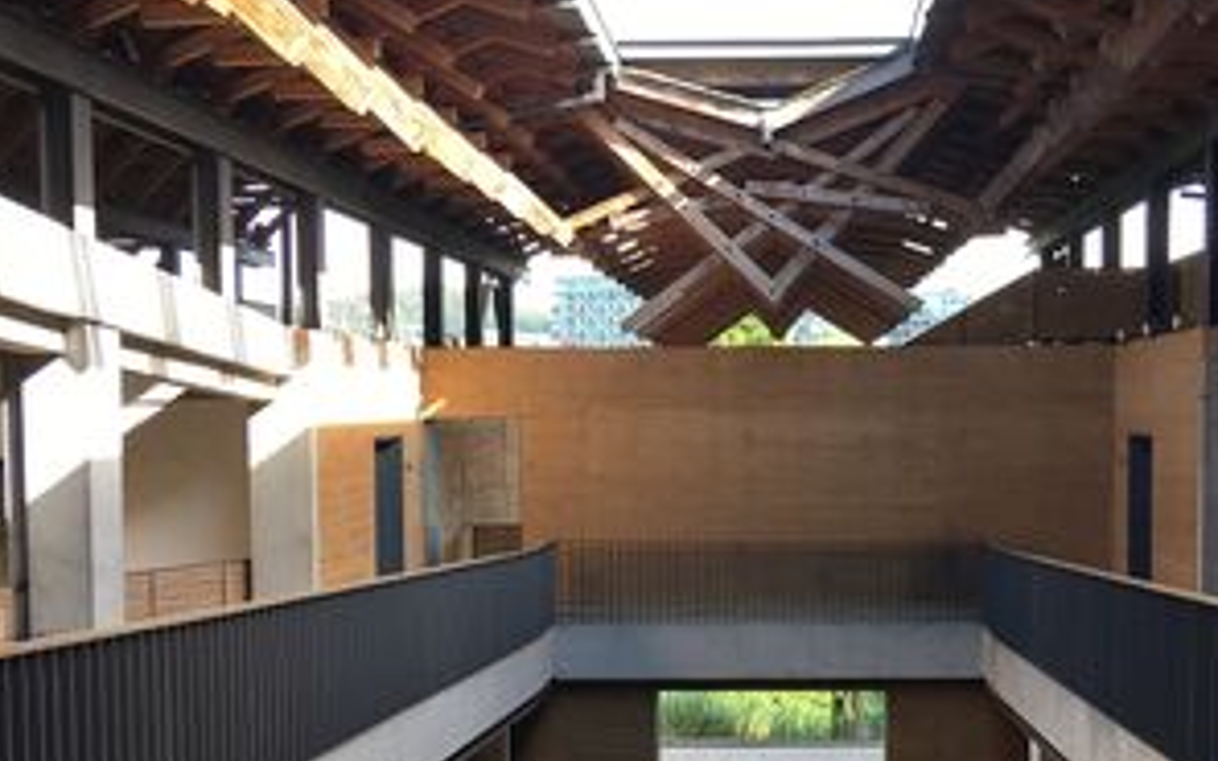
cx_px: 772
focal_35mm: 40
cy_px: 463
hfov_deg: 48.7
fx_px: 1328
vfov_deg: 31.9
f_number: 2.2
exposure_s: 1/109
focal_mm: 4.15
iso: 25
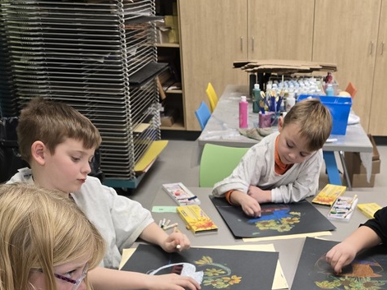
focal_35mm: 50
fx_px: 559
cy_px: 299
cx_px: 287
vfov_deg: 27.2
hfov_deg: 37.3
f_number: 1.7
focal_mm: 6.3
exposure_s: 1/120
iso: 200
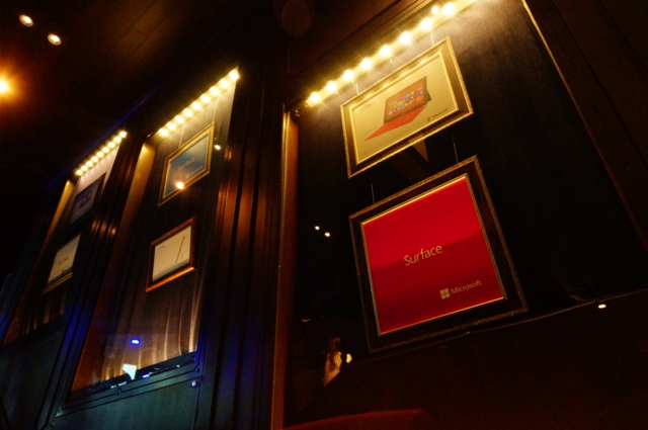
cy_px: 215
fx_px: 431
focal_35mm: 24
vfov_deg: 53.0
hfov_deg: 73.8
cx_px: 324
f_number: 3.5
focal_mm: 16
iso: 3200
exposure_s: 1/30
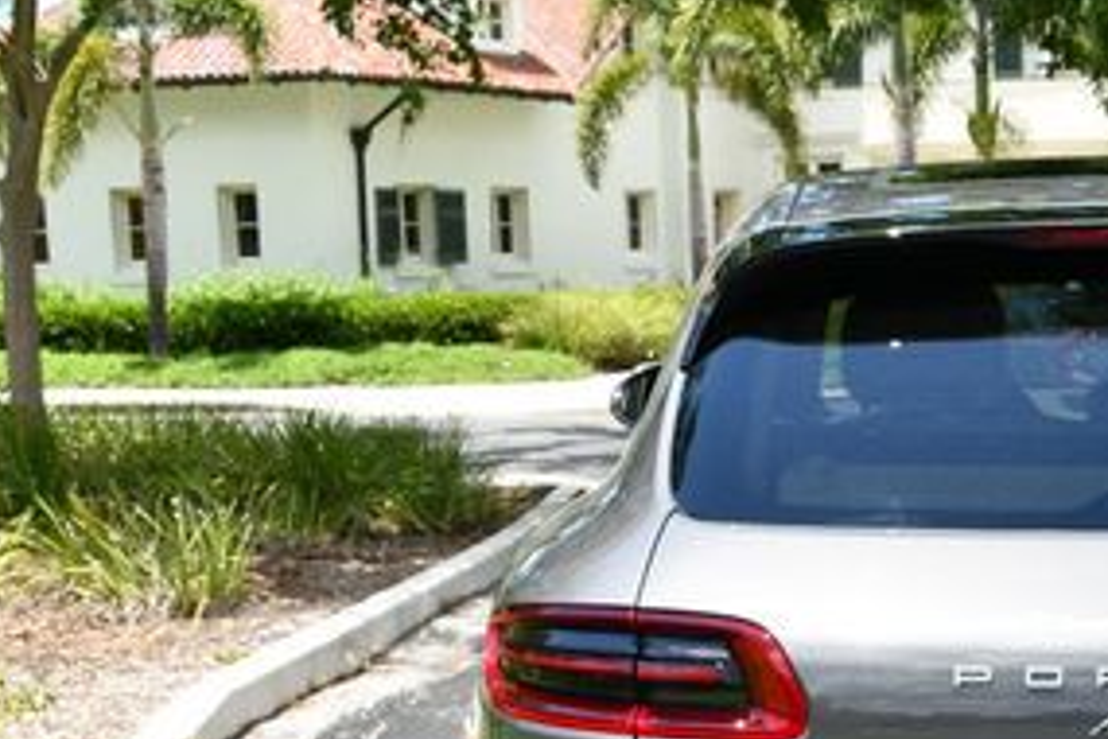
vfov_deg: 13.5
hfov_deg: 19.9
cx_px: 1135
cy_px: 821
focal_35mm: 99
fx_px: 3047
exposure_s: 1/250
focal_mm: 22
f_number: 8
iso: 200
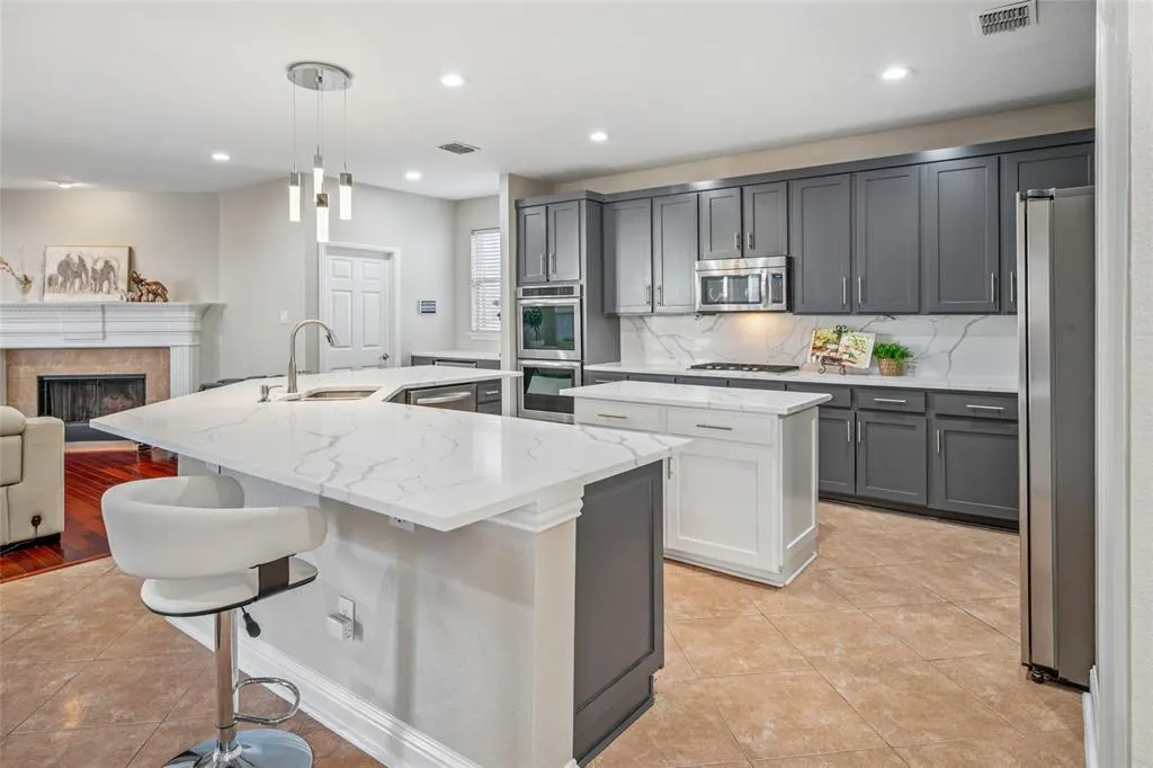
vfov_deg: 64.5
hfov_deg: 86.9
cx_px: 576
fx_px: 608
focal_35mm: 19
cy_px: 384
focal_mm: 19
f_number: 8
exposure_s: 1/3.33
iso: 250
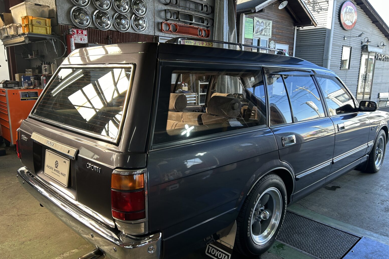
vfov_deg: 46.4
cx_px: 200
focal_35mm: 28
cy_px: 136
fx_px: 303
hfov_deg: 65.5
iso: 32
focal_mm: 5.7
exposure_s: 1/120
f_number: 1.5
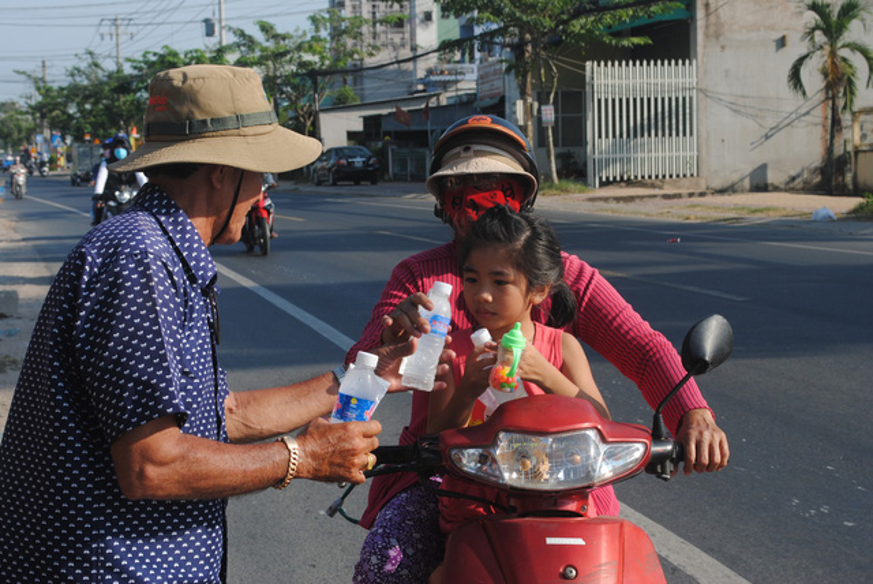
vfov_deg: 20.2
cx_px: 436
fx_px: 1638
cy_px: 292
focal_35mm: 68
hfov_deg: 29.8
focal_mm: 45
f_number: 10
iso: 100
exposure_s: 1/125
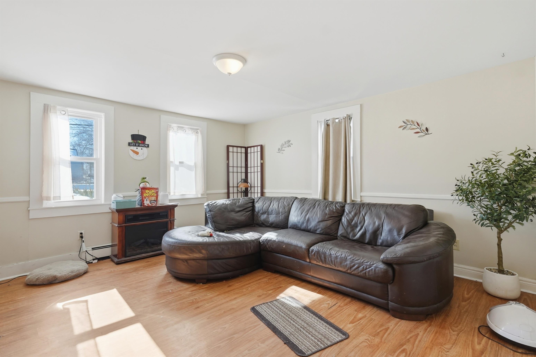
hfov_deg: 95.0
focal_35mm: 16
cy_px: 178
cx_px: 268
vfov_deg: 71.9
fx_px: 245
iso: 800
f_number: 7.1
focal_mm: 11
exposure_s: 1/640
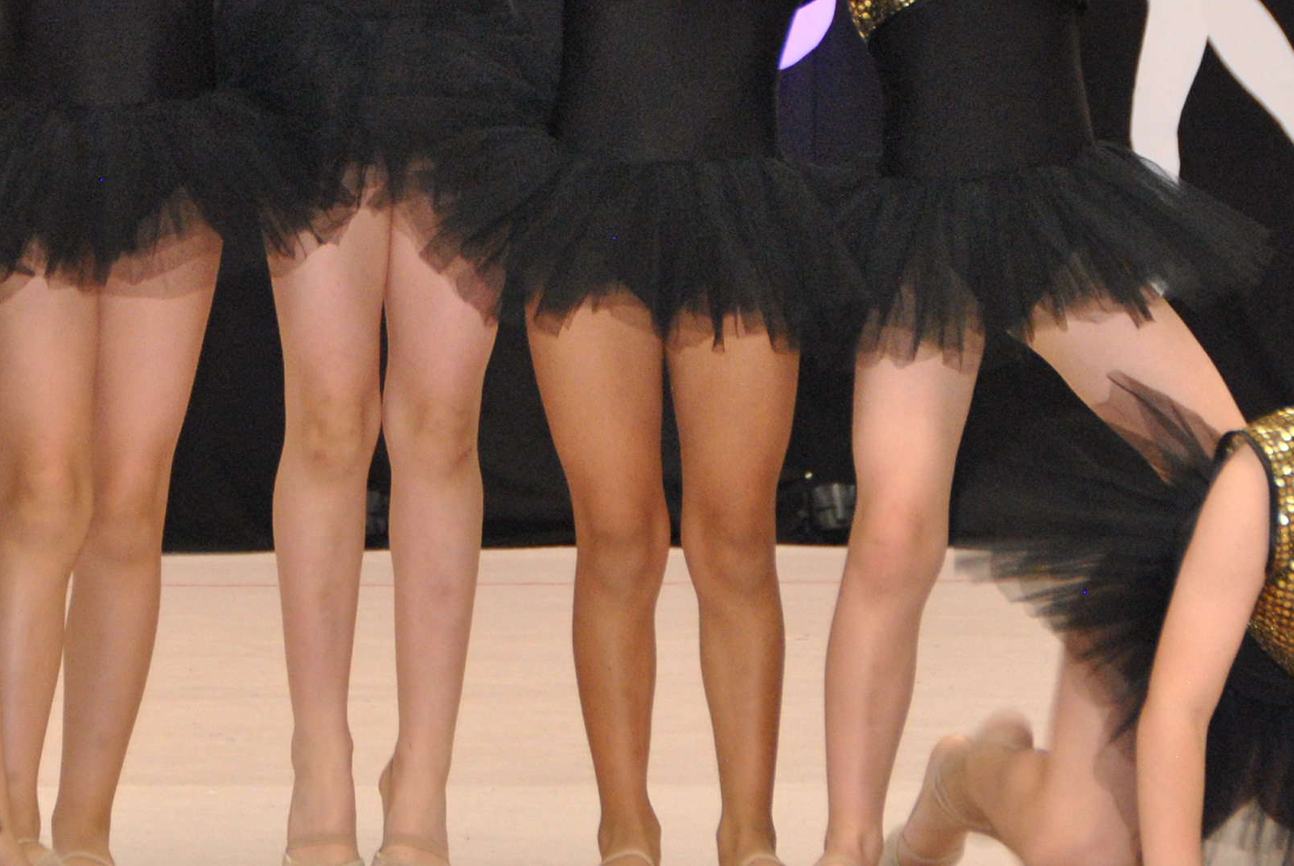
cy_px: -137
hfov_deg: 7.6
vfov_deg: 5.0
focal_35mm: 272
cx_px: 464
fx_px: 9796
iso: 800
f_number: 5.3
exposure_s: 1/100
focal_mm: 75
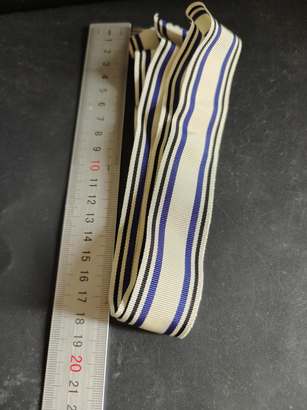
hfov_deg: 58.9
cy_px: 205
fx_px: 272
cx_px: 154
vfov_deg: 73.9
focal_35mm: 23
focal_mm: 6.06
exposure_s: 1/100
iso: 500
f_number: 1.6
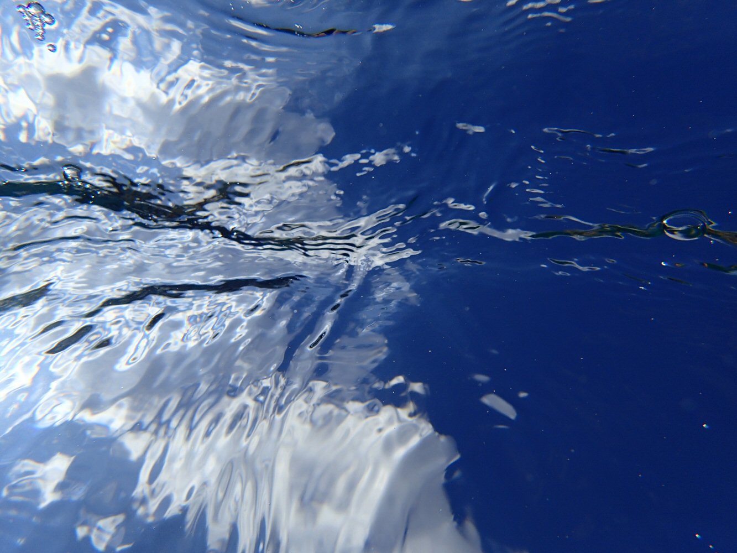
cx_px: 368
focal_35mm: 25
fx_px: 532
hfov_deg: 69.4
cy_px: 276
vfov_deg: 54.9
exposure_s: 1/640
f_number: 8
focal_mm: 4.5
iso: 100
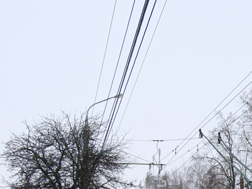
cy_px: 215
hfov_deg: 20.1
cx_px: 293
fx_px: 670
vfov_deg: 15.6
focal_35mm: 92
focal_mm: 21.6
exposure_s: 1/400
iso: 320
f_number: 4
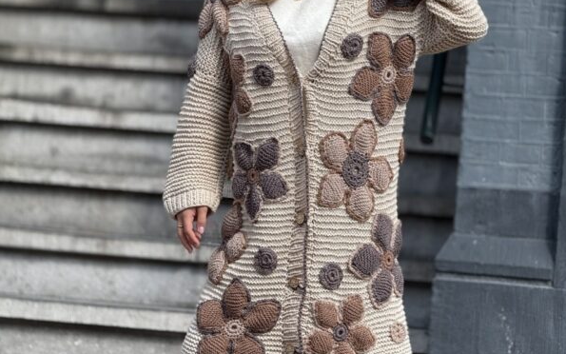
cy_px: 113
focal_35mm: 171
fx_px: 2638
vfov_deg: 7.7
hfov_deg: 12.2
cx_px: 283
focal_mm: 15.66
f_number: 2.8
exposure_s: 1/341
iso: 50
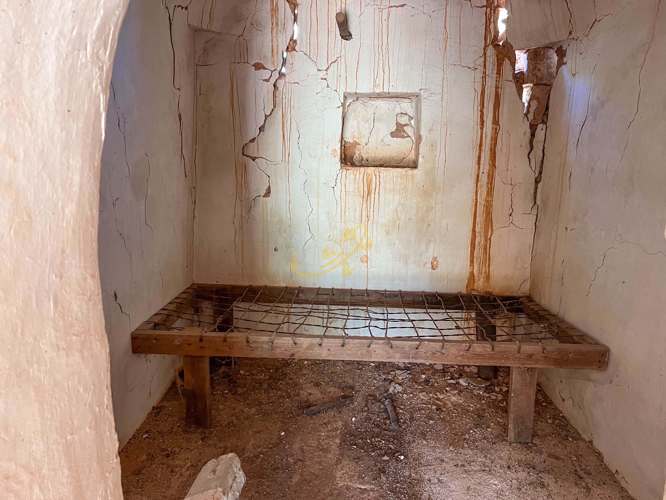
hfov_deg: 67.3
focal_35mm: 26
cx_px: 333
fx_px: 500
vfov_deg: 53.1
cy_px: 250
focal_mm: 5.7
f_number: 1.5
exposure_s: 1/60
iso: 400
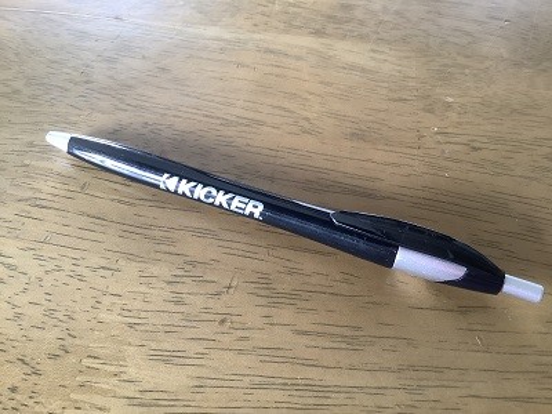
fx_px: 494
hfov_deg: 58.4
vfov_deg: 45.4
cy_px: 207
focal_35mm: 31
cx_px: 276
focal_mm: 3.3
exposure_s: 1/60
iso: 200
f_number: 2.4
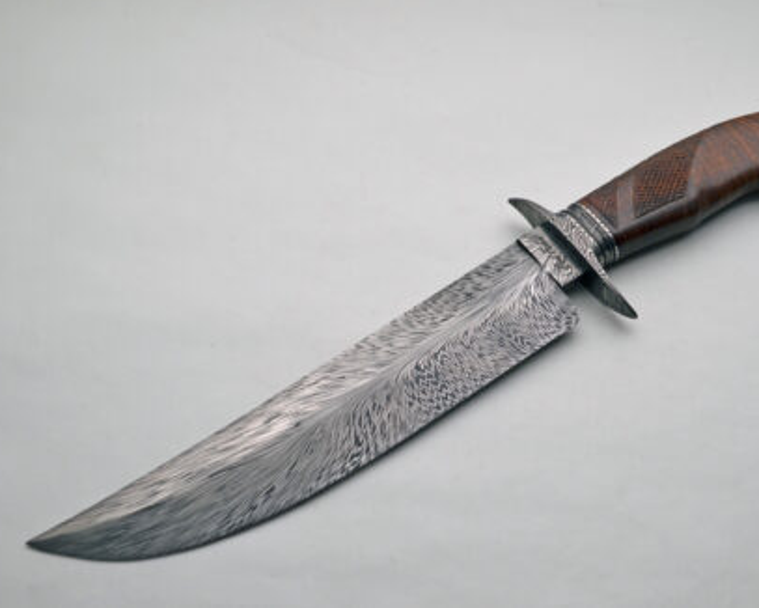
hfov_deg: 27.5
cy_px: 301
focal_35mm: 69
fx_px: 1551
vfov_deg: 22.2
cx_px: 423
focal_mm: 40
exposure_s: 1/200
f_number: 7.1
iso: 200
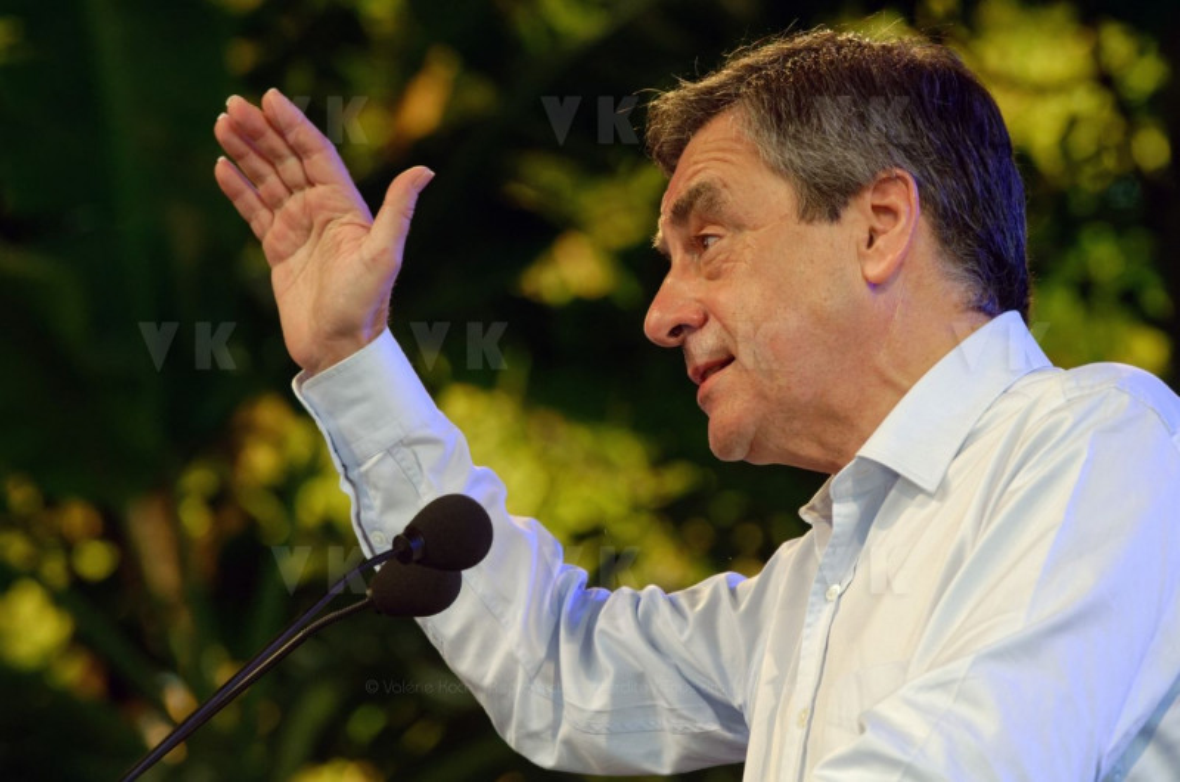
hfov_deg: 7.4
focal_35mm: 278
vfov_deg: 4.9
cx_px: 590
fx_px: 9078
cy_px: 391
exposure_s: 1/250
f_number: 5.6
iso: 800
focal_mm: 185
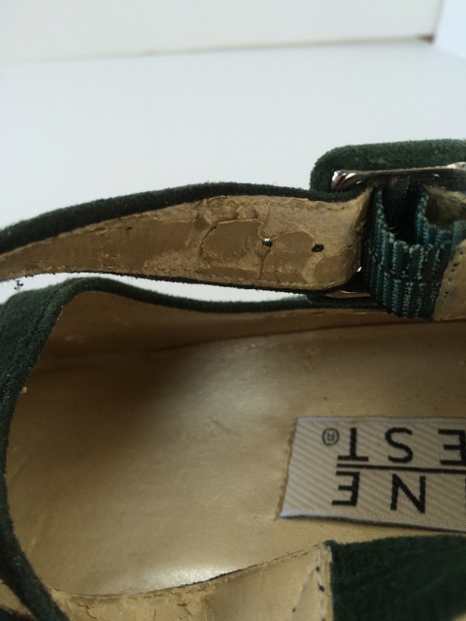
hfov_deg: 48.2
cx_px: 233
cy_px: 310
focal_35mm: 29
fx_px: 521
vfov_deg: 61.7
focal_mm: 4.15
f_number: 2.2
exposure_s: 1/120
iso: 64
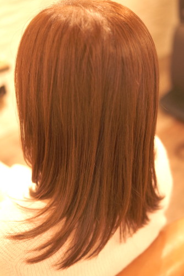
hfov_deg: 25.8
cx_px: 92
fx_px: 402
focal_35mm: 52
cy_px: 138
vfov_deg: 37.8
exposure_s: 1/200
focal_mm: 35
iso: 800
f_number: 2.2
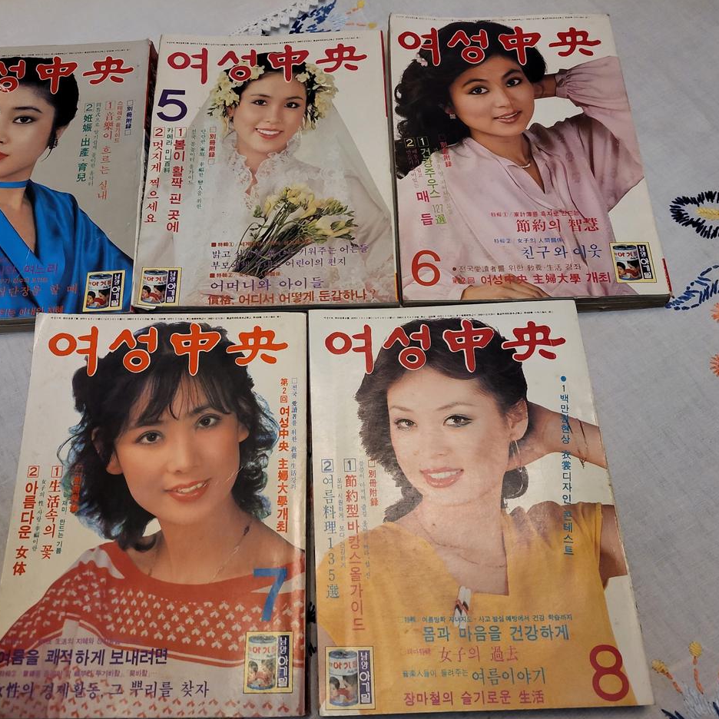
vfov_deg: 55.6
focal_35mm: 29
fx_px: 681
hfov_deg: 55.5
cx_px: 320
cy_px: 364
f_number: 1.8
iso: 200
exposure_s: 1/119
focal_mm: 5.23
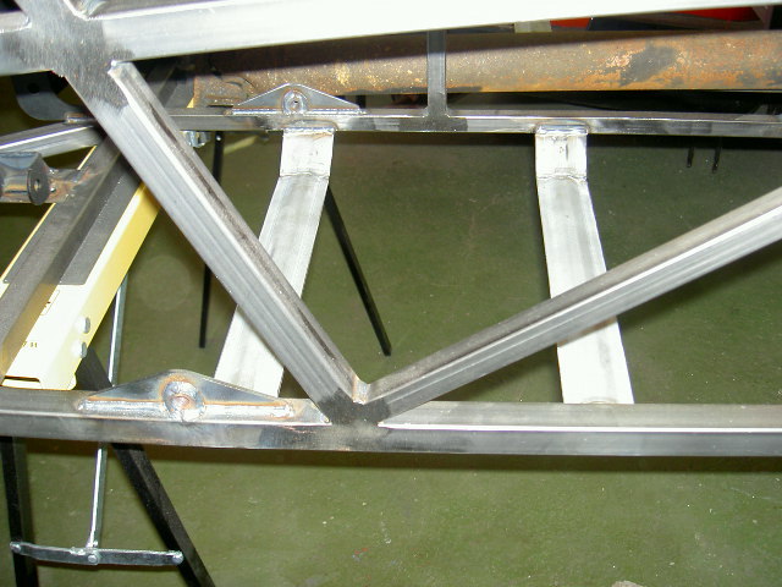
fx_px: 881
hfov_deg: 47.9
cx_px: 391
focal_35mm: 39
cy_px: 294
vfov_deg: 36.8
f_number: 2.8
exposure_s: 1/59.5
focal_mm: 8
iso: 100
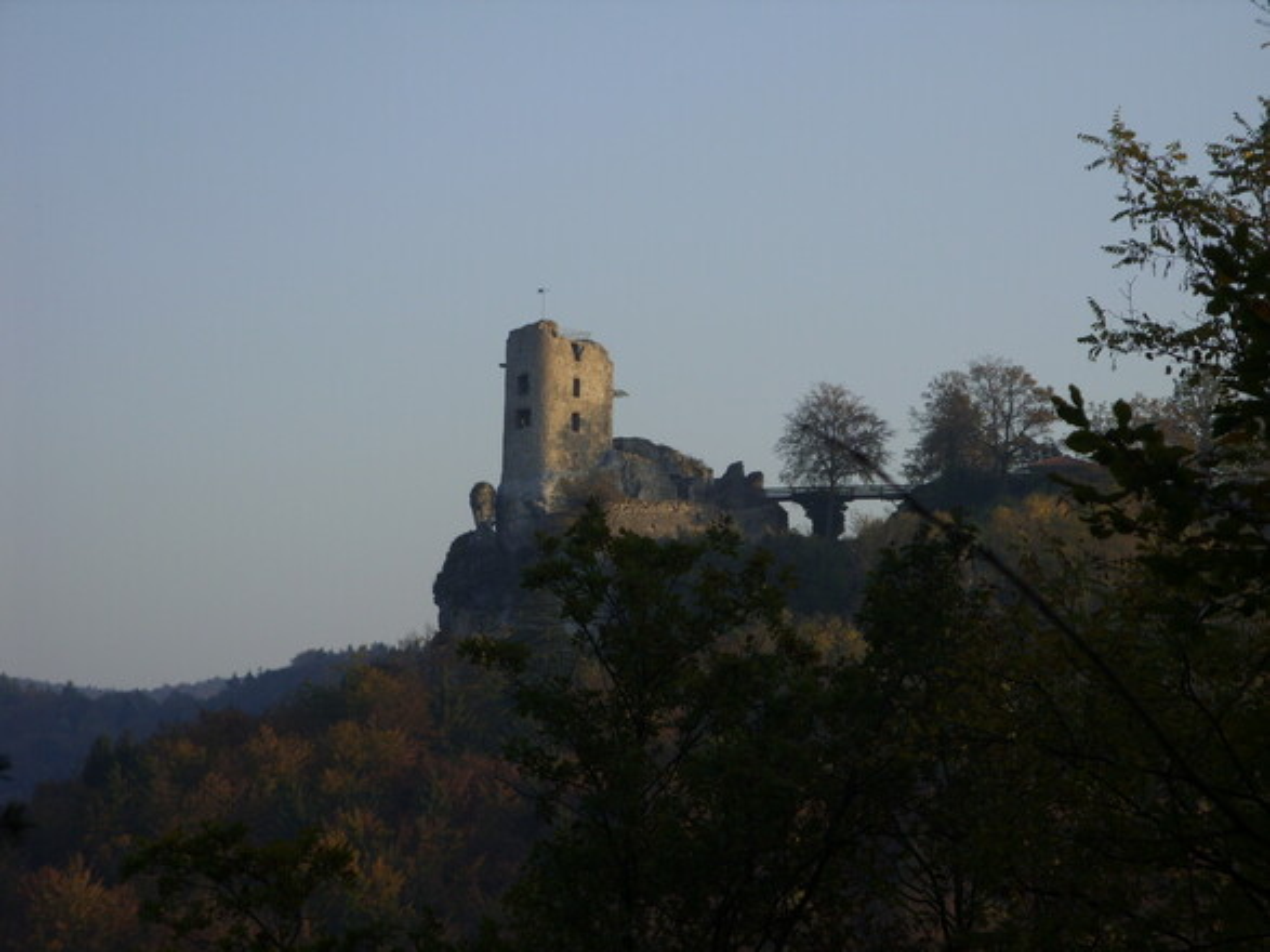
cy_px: 476
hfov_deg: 12.2
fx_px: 5942
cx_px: 635
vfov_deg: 9.2
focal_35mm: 162
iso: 50
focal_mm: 26.9
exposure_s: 1/309
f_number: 4.3
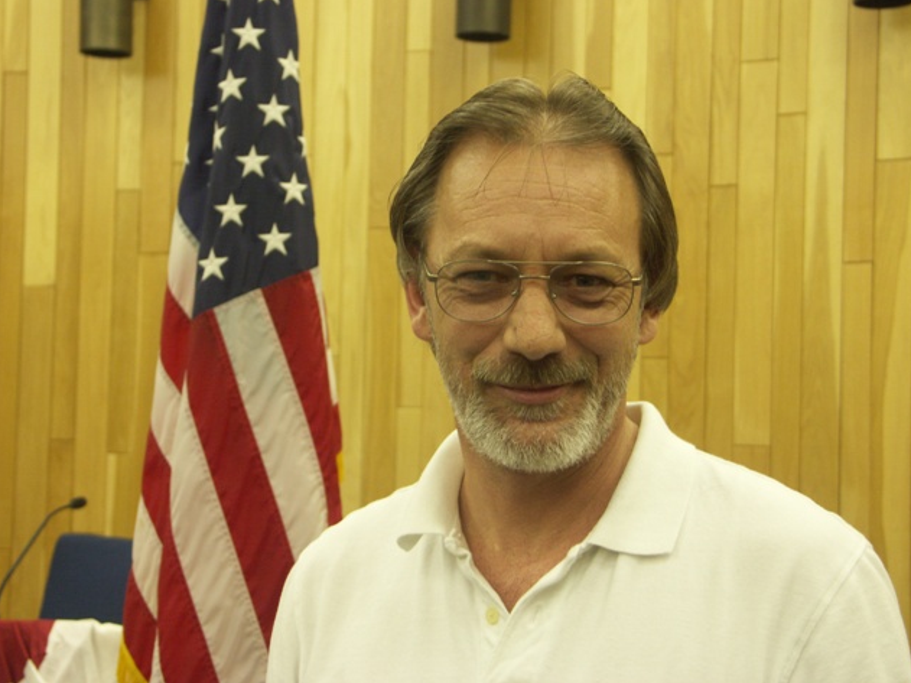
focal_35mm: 69
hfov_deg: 28.2
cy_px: 338
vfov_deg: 21.3
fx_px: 1816
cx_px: 458
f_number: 3.2
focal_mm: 17.5
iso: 200
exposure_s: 1/25
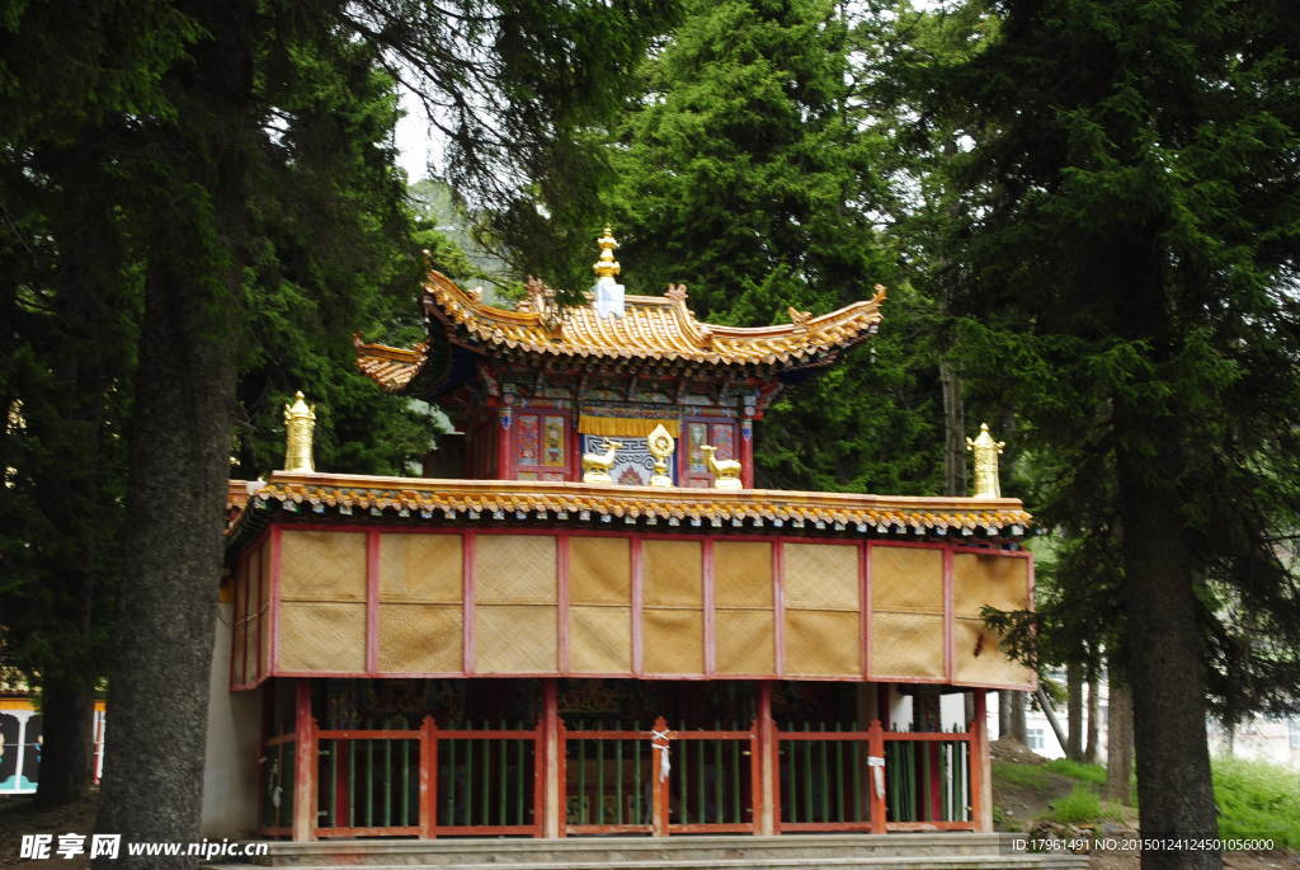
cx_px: 650
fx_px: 2060
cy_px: 435
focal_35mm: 57
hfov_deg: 35.0
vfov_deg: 23.8
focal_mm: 38
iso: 180
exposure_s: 1/30
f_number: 8
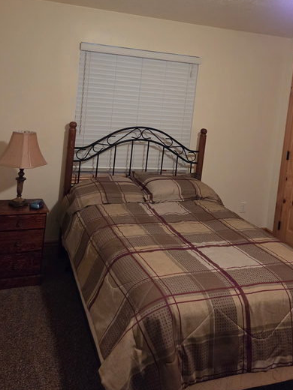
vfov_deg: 51.9
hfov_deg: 41.8
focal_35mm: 34
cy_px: 104
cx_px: 154
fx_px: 384
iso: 1000
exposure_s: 1/120
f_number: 1.8
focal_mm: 5.4
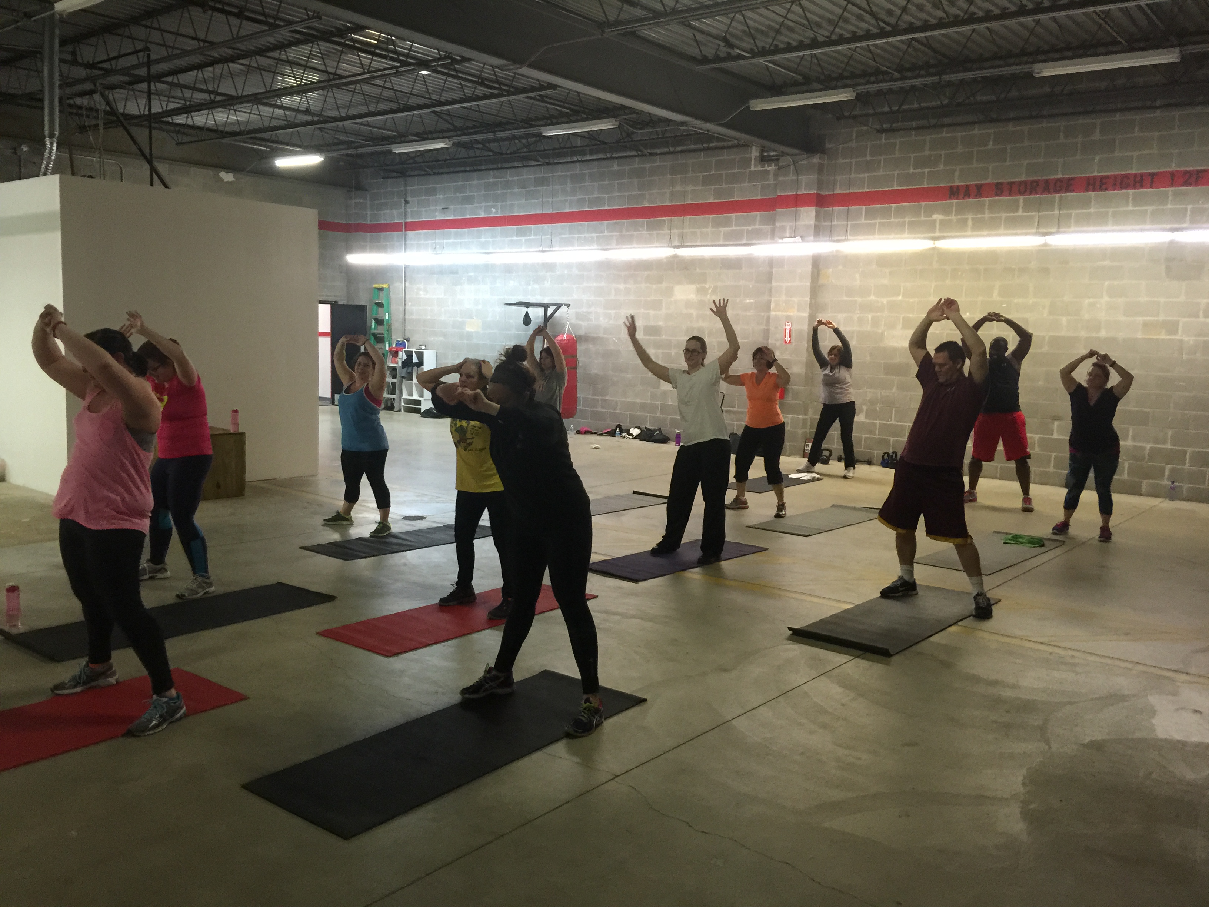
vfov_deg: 48.2
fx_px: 1013
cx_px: 604
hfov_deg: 61.7
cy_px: 454
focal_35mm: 29
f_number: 2.2
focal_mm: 4.15
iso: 125
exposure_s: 1/15
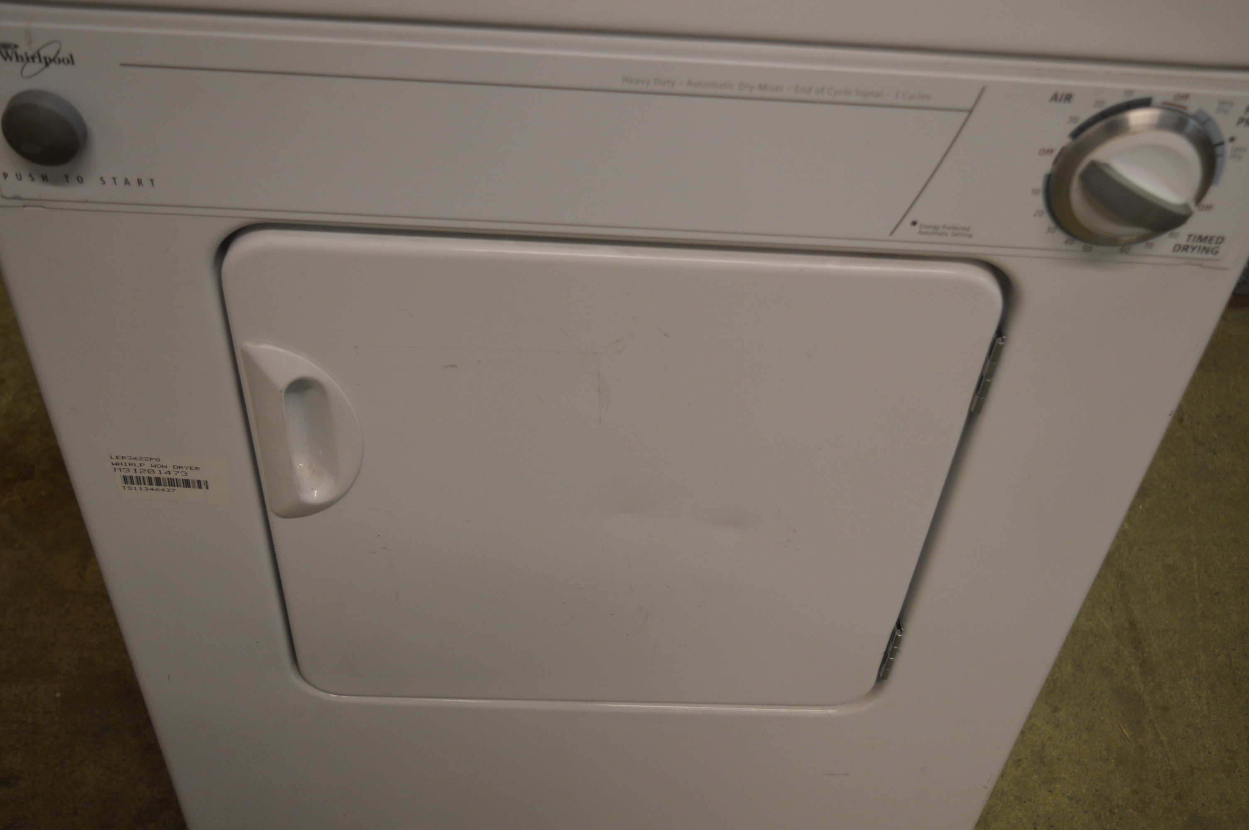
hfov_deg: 51.3
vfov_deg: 35.4
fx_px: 1300
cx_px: 624
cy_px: 415
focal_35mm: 38
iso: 720
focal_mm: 25
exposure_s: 1/60
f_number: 4
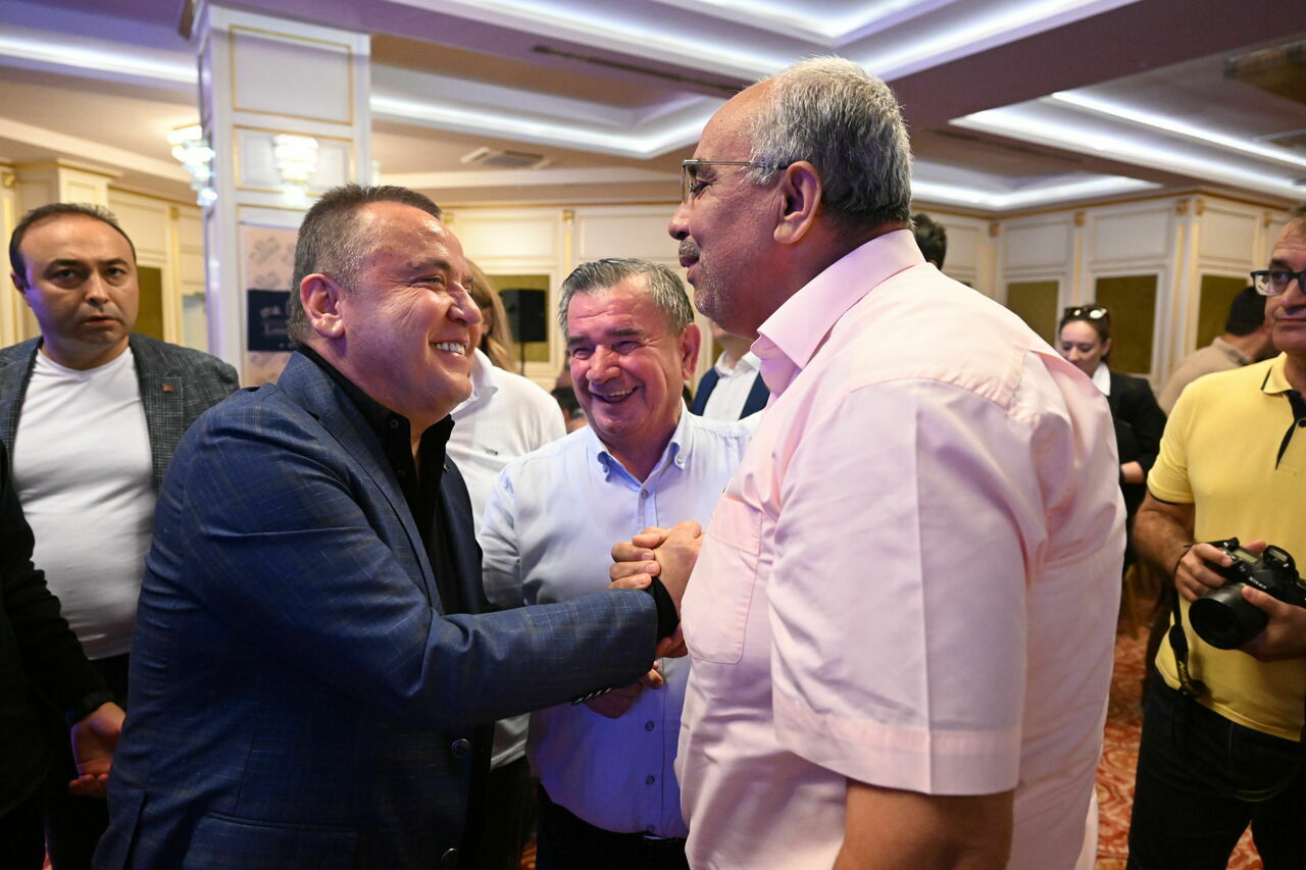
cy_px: 435
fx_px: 870
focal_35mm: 24
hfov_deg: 73.8
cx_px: 653
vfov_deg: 53.1
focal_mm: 24
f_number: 4
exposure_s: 1/320
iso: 6400
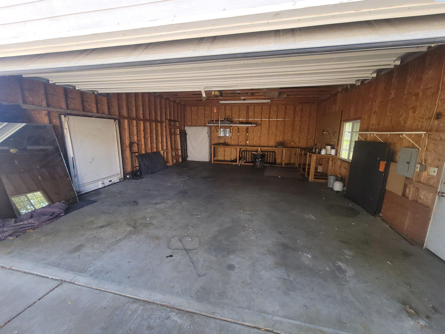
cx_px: 222
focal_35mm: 13
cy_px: 167
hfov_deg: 106.2
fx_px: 167
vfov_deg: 89.9
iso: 100
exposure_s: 1/120
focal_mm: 2.2
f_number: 2.2
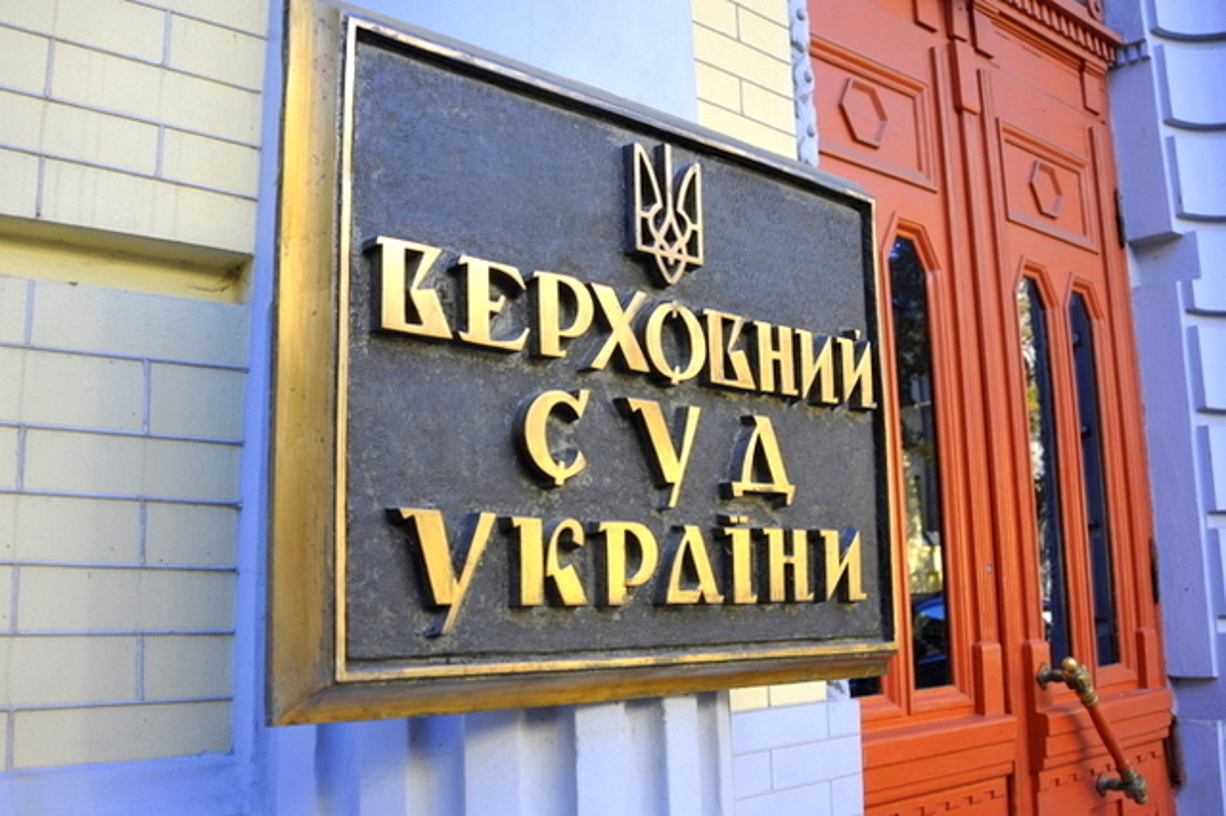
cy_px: 408
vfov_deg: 37.8
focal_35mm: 35
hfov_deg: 54.5
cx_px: 613
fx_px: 1191
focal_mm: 35
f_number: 7.1
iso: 320
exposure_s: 1/50
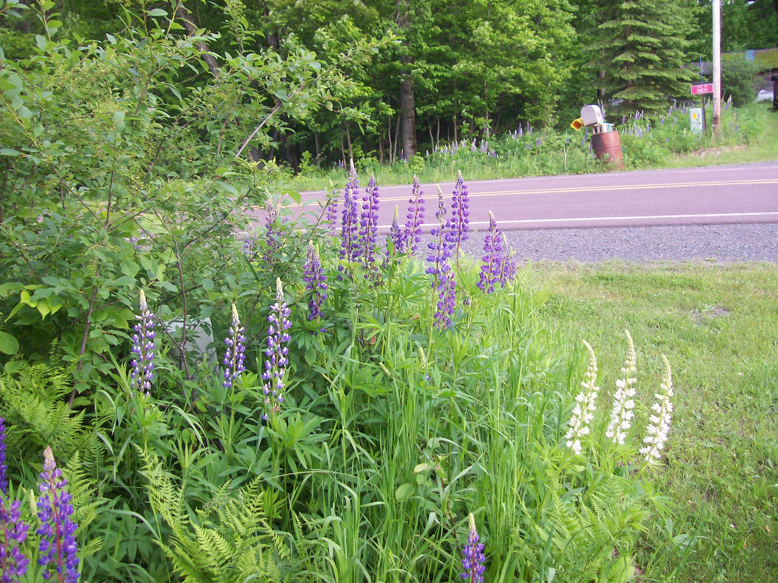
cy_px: 292
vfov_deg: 39.6
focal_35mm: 36
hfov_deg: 51.4
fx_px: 809
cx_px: 389
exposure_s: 1/90.4
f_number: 2.7
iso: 80
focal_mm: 6
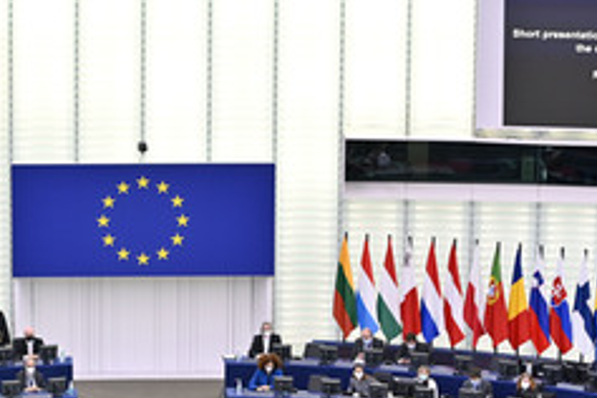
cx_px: 157
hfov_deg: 15.4
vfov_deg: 10.3
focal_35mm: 133
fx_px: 2205
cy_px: 317
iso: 1000
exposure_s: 1/320
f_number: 2.8
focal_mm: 70
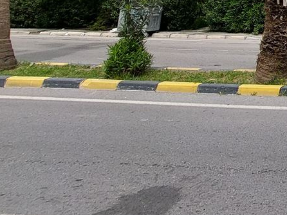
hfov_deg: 28.8
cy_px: -87
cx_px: 429
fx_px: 348
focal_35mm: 42
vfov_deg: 26.9
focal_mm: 1.74
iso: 40
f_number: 2.2
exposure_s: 1/1571
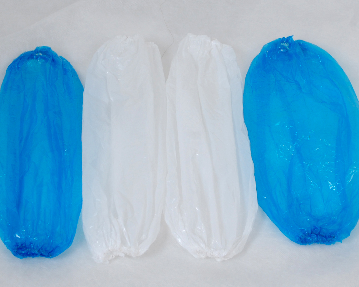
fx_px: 871
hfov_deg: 23.3
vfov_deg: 18.7
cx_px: 176
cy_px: 144
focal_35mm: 82
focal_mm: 48
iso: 400
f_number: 9
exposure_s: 1/60
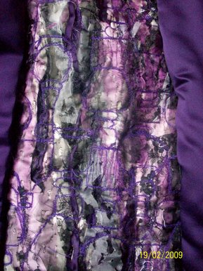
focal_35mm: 34
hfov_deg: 41.8
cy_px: 136
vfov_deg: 54.0
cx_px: 102
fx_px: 266
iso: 640
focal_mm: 5.7
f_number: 2.8
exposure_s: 1/30
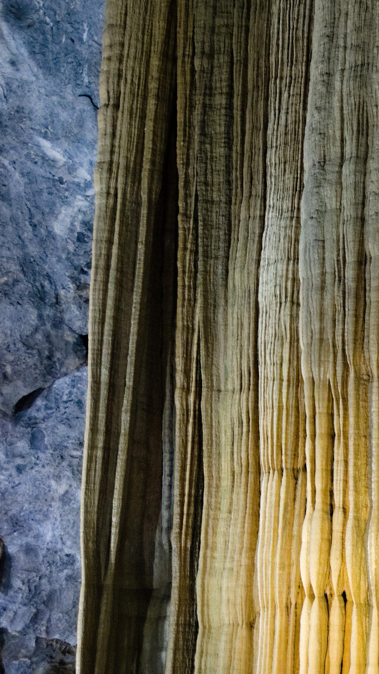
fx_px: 1108
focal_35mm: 62
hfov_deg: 16.9
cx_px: 622
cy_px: 401
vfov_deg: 33.7
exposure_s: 1/5
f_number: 5
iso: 800
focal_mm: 8.8
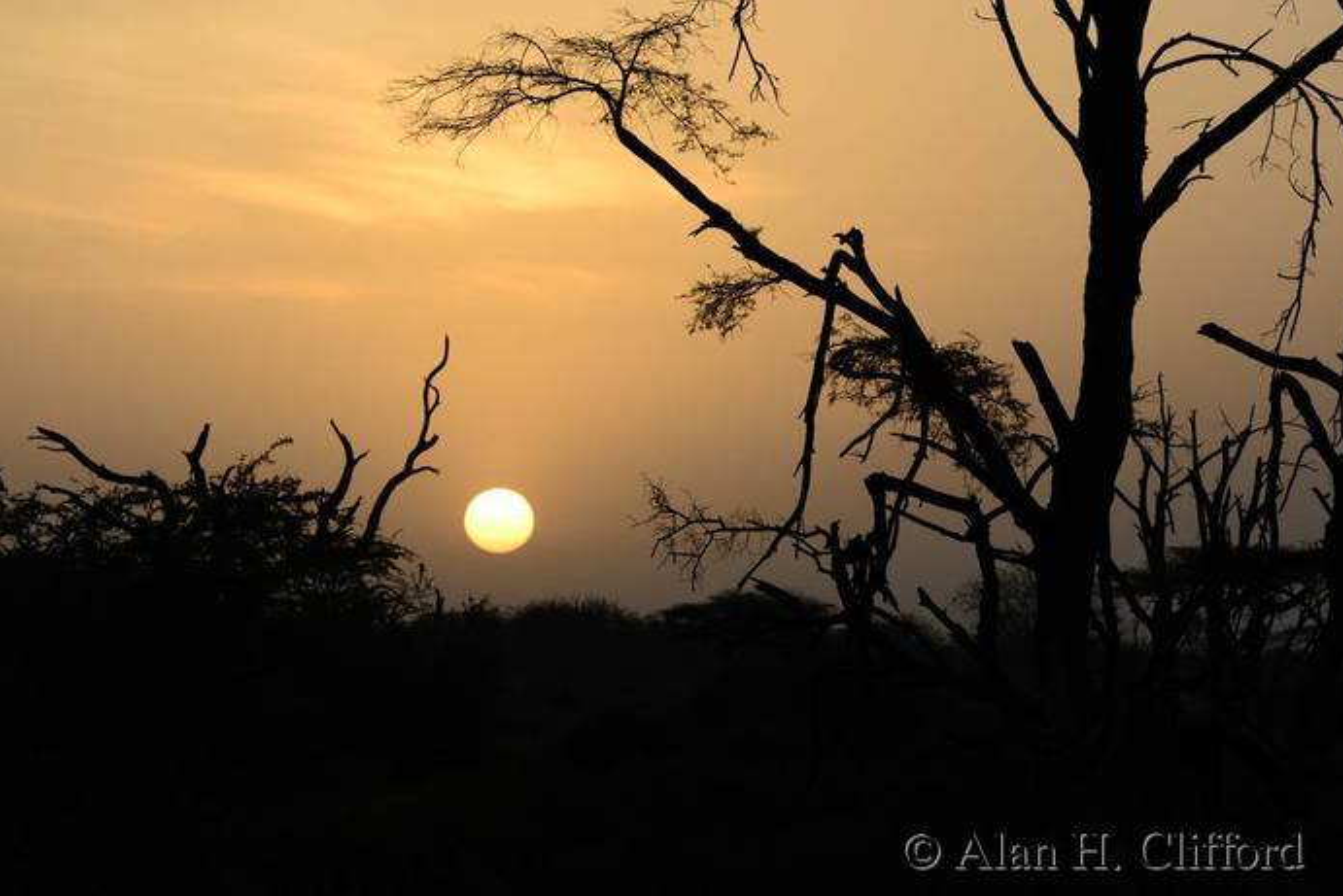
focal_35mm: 185
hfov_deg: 11.1
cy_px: 448
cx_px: 678
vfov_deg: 7.4
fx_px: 6903
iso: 200
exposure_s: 1/500
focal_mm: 122
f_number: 6.3
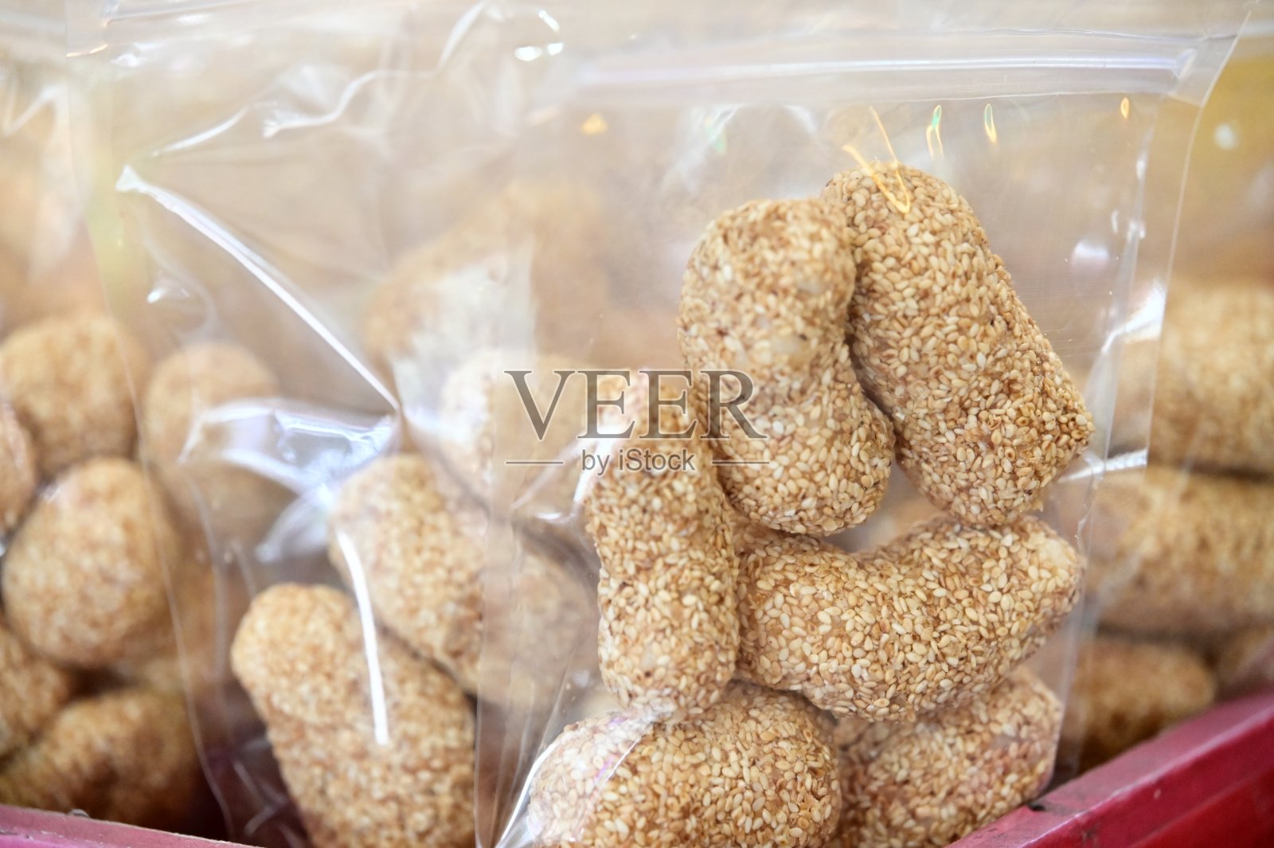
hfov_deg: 13.7
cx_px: 637
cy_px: 424
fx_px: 5305
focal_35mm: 150
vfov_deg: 9.1
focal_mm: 150
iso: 3600
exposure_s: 1/200
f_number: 4
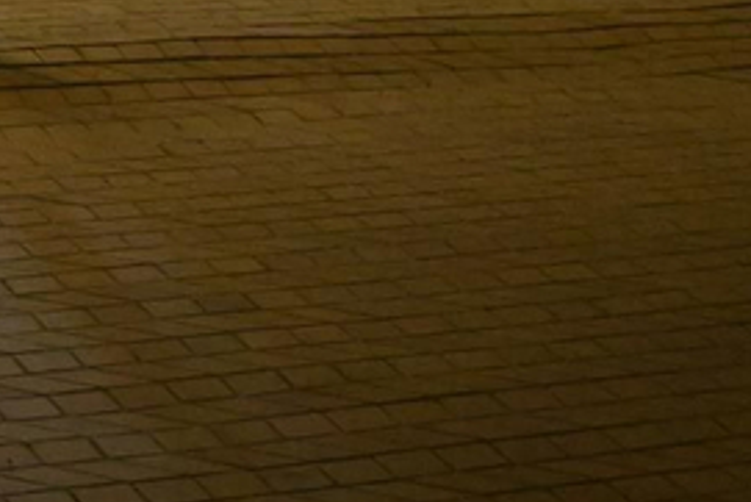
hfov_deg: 9.2
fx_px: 3787
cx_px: -1447
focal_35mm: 181
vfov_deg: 6.9
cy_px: -940
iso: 5000
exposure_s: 1/100
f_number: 5
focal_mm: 20.5
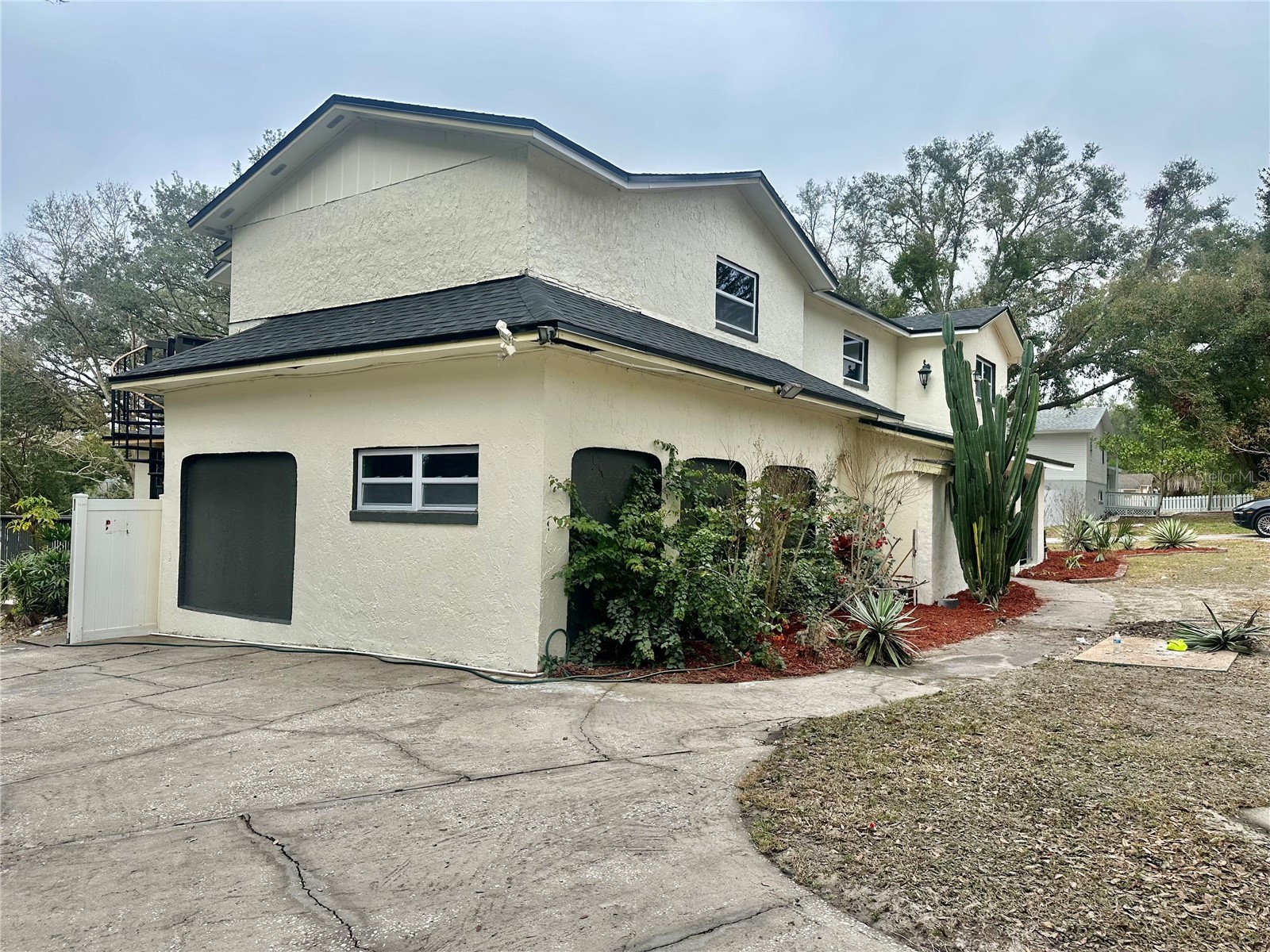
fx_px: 881
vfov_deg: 56.8
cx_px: 635
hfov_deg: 71.6
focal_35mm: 24
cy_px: 476
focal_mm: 6.86
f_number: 1.78
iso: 80
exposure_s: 1/1949
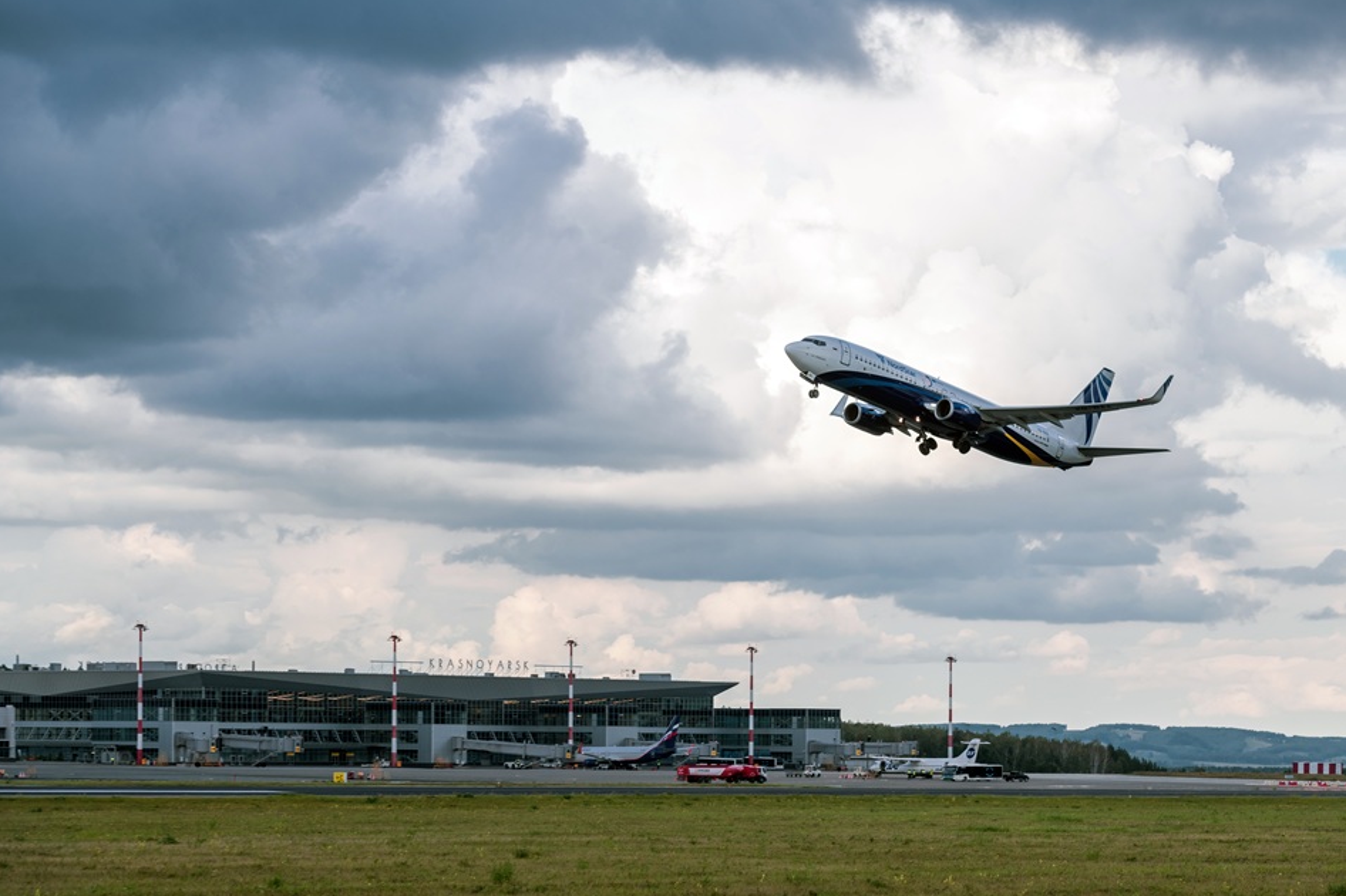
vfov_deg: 12.3
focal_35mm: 111
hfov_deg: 18.4
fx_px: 4148
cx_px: 709
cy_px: 466
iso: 100
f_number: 5.6
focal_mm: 105
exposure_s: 1/320
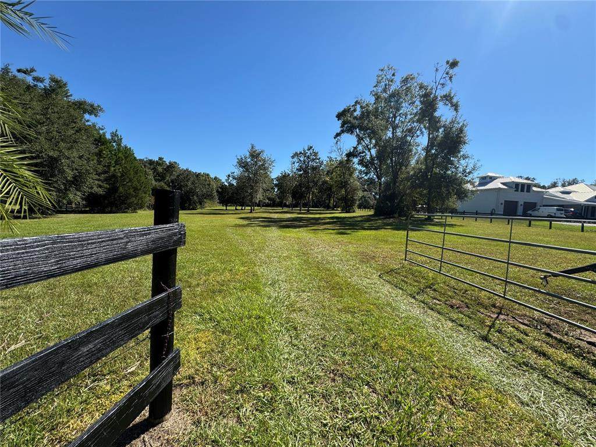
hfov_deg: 102.1
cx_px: 298
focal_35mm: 14
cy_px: 224
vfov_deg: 85.7
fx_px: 241
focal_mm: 2.22
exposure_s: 1/1236
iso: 40
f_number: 2.2
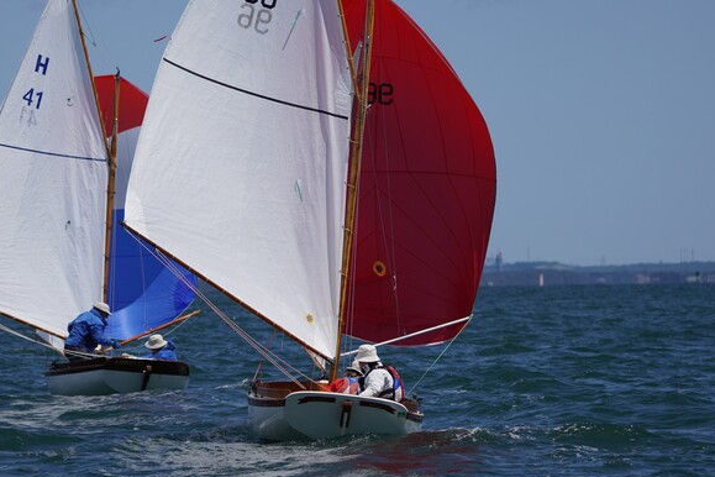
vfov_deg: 4.4
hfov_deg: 6.6
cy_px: 191
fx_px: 6176
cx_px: 288
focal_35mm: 311
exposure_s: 1/1600
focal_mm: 150
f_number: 5
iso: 100
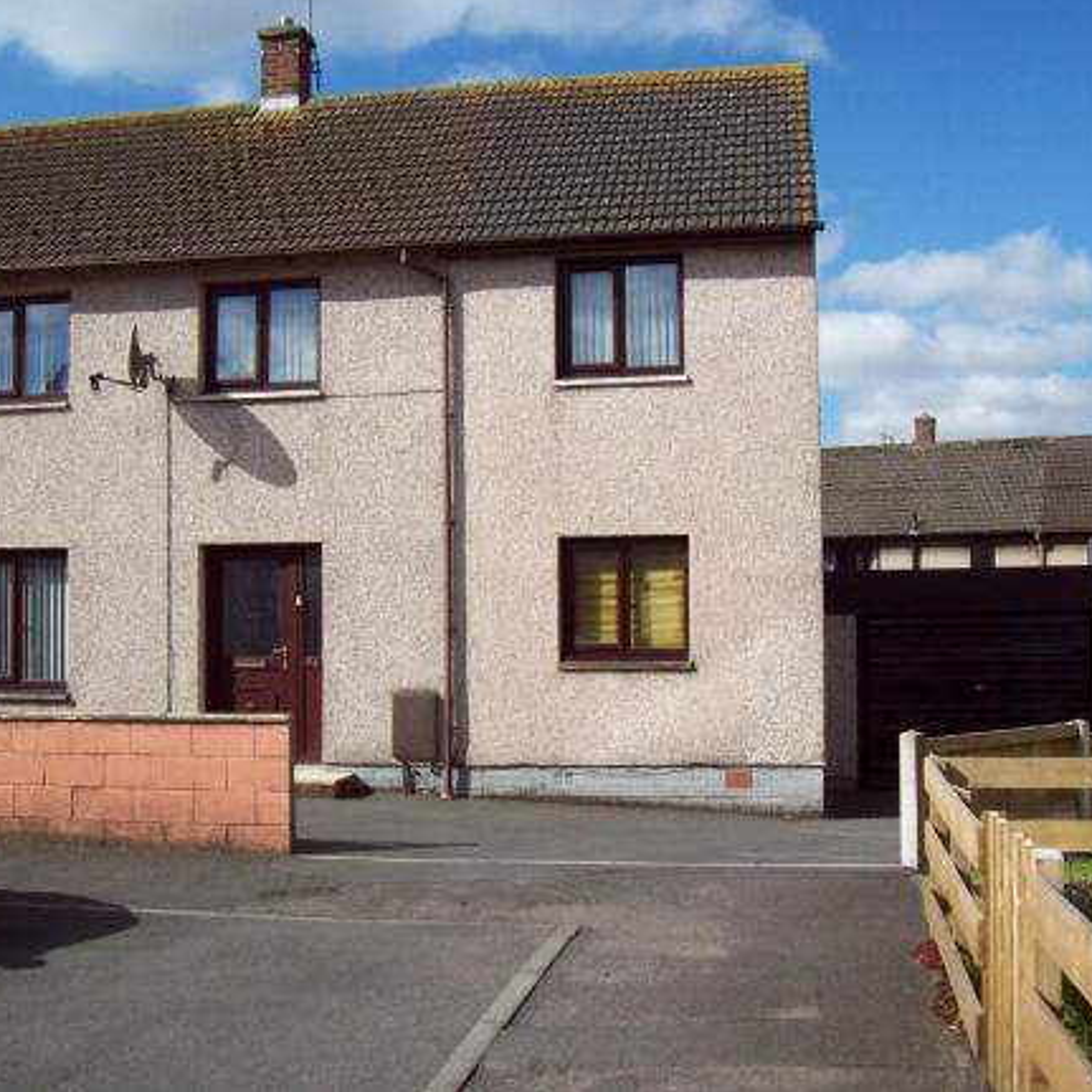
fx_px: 1535
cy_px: 543
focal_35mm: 43
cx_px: 503
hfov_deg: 39.1
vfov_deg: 39.2
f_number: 4.8
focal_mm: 6
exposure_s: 1/648
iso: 80
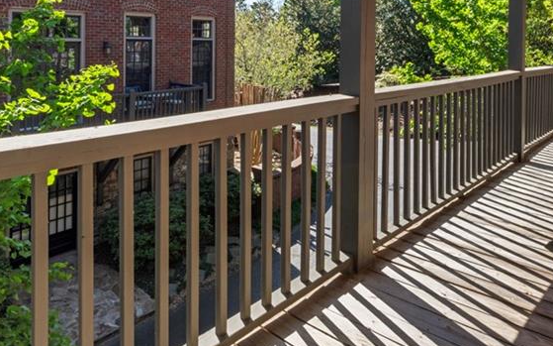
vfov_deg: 41.9
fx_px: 422
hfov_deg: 66.4
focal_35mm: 28
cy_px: 53
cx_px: 296
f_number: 16
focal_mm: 10
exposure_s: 1/500
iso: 320
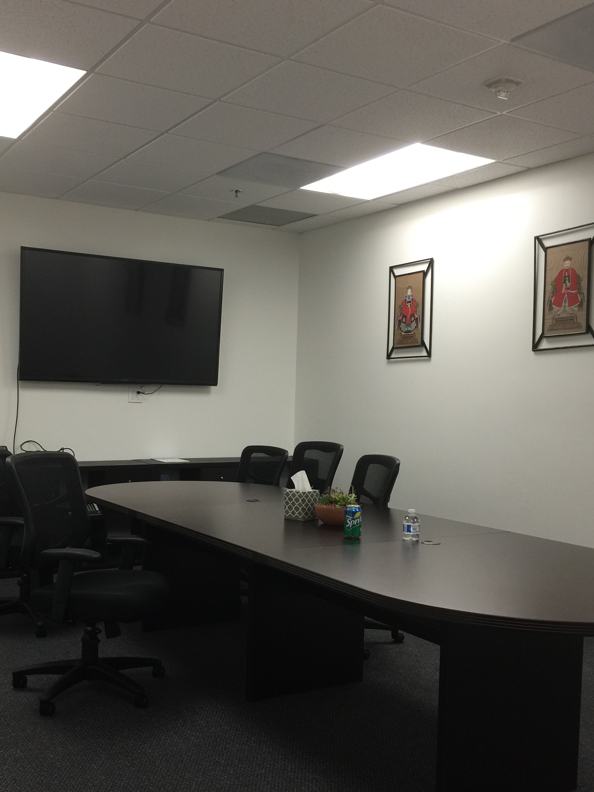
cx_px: 274
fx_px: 824
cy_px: 466
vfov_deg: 51.1
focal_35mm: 36
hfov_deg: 39.6
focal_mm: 4.15
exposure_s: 1/30
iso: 50
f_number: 2.2
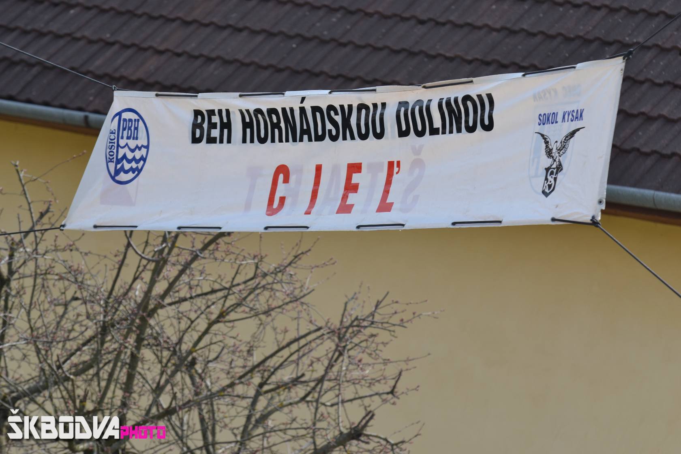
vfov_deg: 5.7
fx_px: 4540
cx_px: 340
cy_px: 227
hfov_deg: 8.6
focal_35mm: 240
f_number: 6.3
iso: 200
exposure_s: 1/500
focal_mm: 160
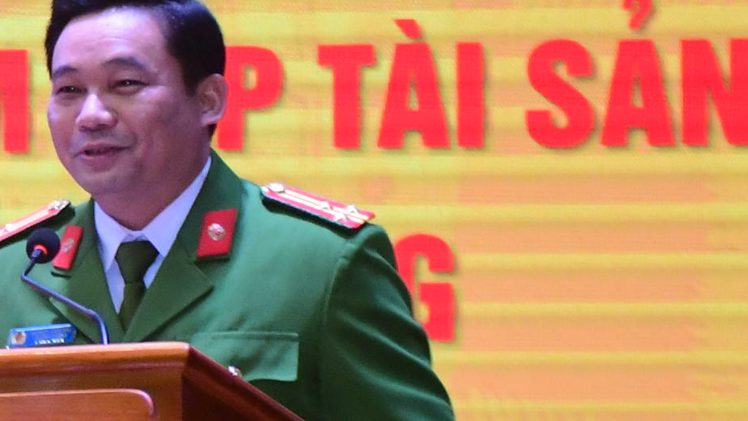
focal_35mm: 366
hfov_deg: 5.8
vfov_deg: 3.3
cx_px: -492
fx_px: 7258
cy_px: 204
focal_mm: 52
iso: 1600
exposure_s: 1/200
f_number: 4.8
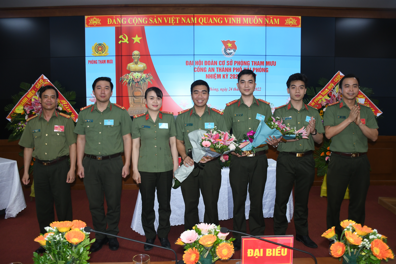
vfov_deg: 43.6
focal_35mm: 30
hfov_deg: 61.9
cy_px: 132
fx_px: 330
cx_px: 198
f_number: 3.5
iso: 640
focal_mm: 20
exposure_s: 1/200
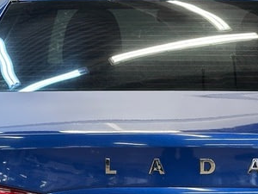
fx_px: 1073
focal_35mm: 144
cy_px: 205
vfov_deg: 10.2
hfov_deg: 13.7
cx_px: 176
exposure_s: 1/50
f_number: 1.78
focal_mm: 6.86
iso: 100
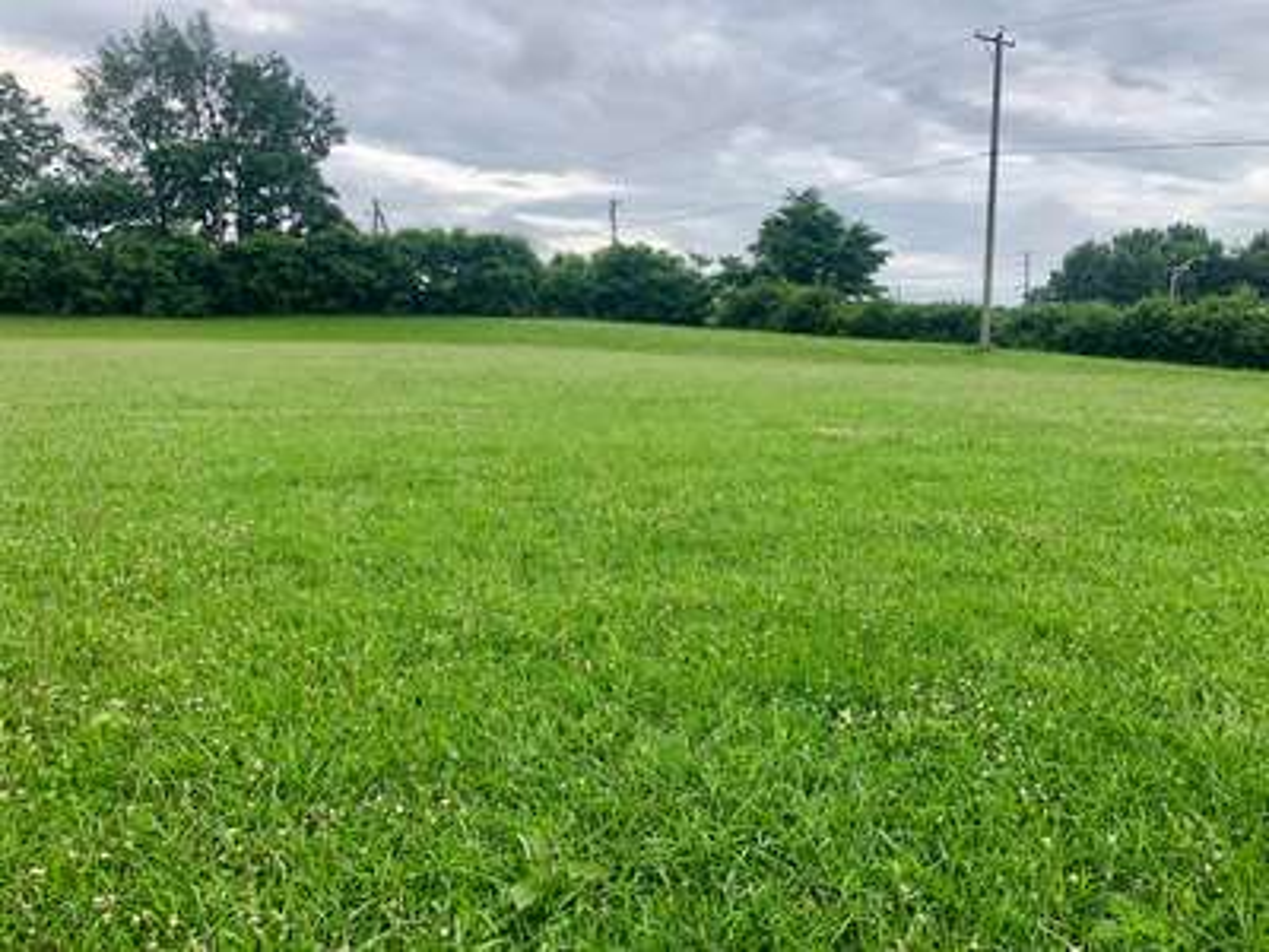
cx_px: 634
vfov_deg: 49.7
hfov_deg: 63.4
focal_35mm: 28
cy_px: 476
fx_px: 1026
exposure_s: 1/1012
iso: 20
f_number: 1.8
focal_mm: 4
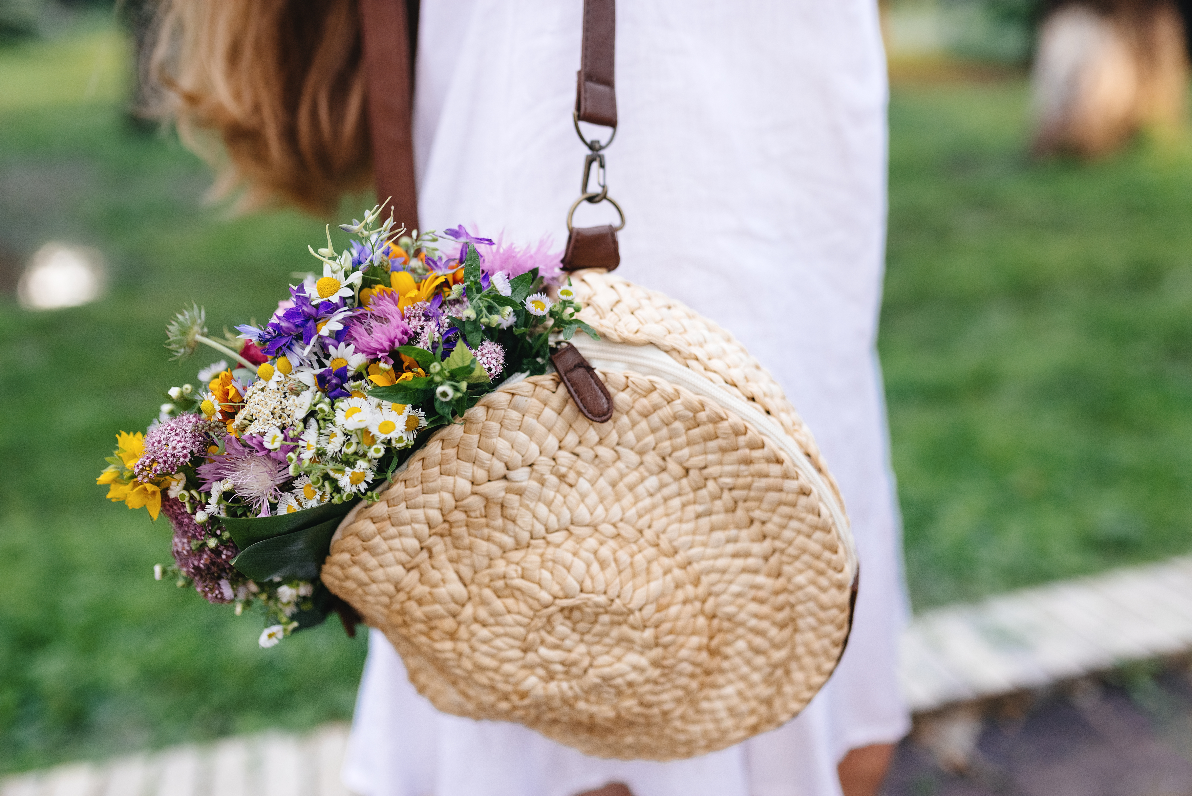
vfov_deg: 37.9
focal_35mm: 35
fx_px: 1159
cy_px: 398
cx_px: 596
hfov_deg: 54.4
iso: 640
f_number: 2.2
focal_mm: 35
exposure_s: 1/1250
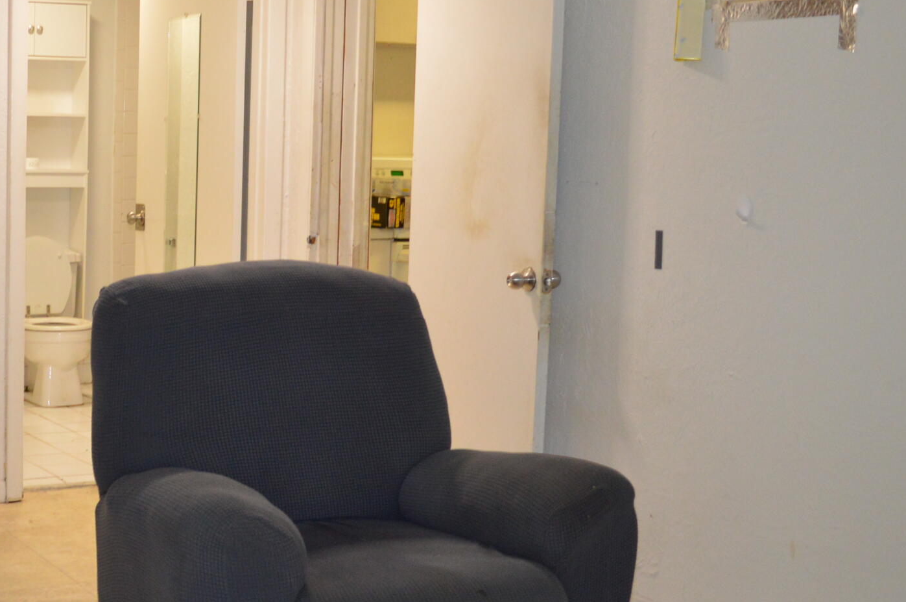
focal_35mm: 58
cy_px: 280
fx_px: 1458
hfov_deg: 33.0
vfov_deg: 23.3
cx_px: 110
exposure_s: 1/60
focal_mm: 18
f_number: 3.5
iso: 800
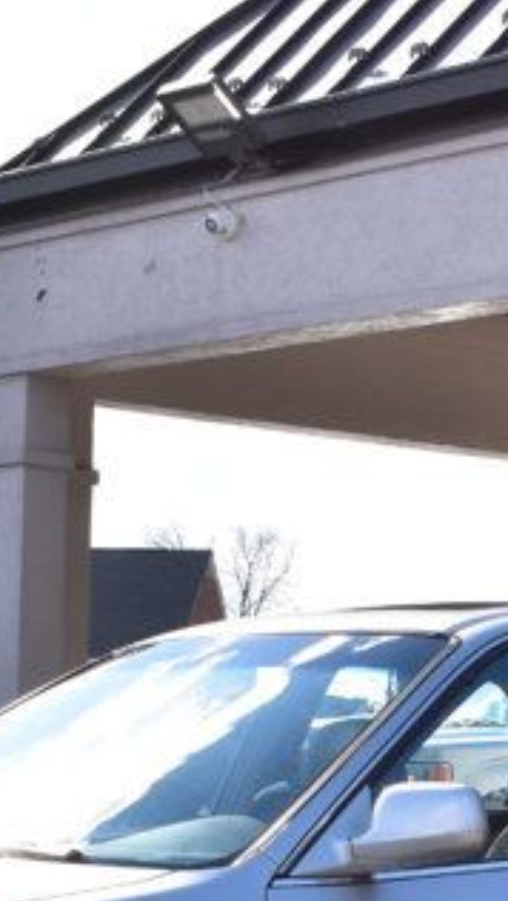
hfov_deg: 9.8
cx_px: 599
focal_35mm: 122
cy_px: 767
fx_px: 2918
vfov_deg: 17.4
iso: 400
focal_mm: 24
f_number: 10
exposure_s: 1/320
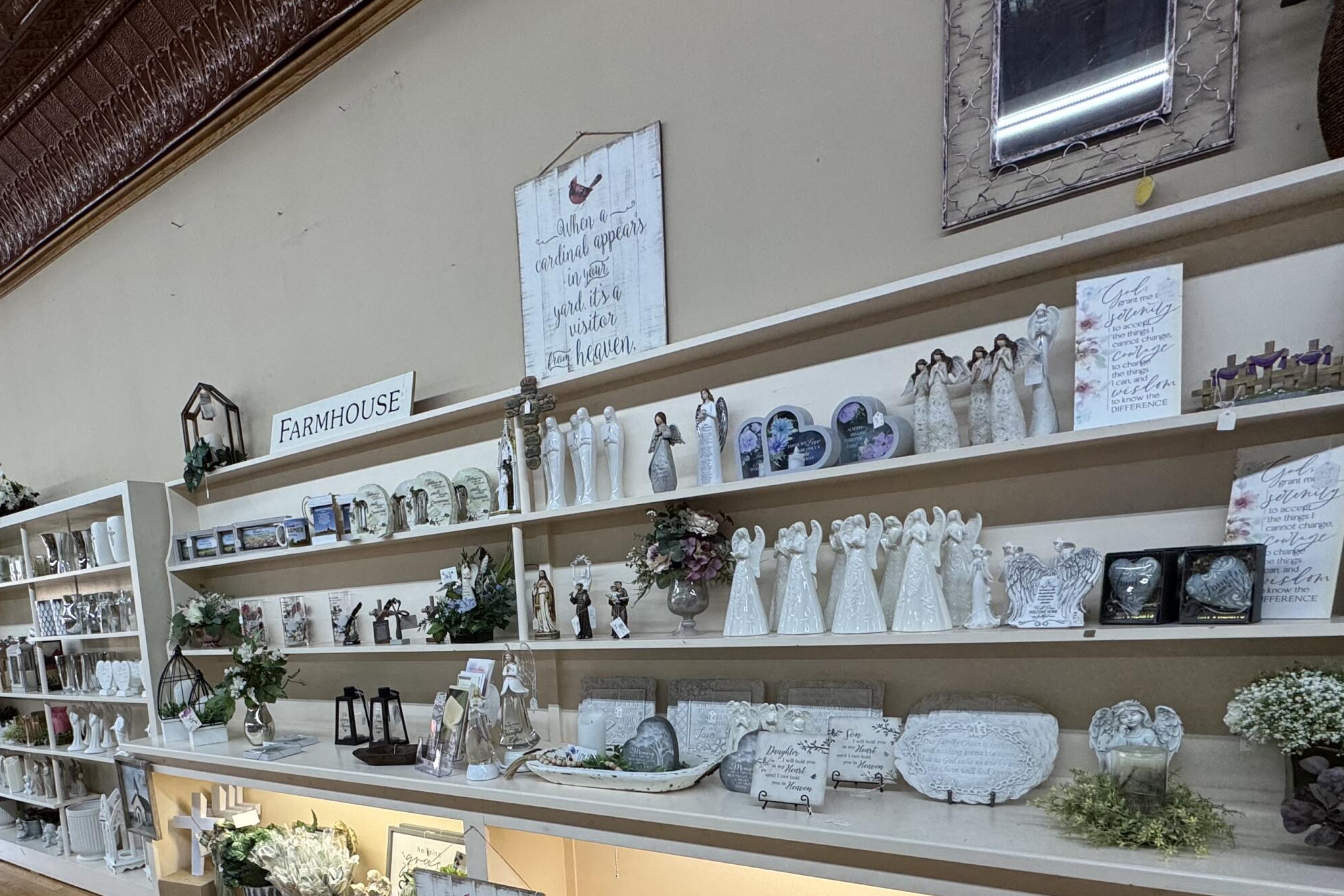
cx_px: 457
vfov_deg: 53.4
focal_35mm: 22
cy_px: 717
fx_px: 821
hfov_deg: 76.3
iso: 100
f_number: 2.2
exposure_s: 1/120
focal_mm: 2.22
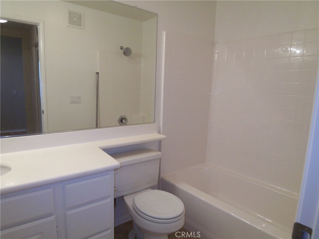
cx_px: 160
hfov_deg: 73.9
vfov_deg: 58.9
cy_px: 120
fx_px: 212
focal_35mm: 23
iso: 125
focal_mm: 3.8
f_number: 2.8
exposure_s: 1/30
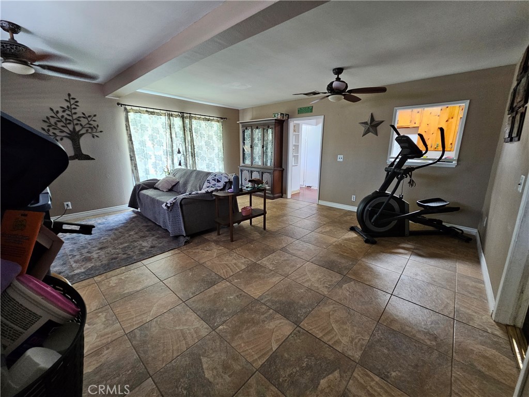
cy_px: 198
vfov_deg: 89.9
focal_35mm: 13
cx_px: 264
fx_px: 199
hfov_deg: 106.2
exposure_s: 1/30
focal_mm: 2.2
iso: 400
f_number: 2.2
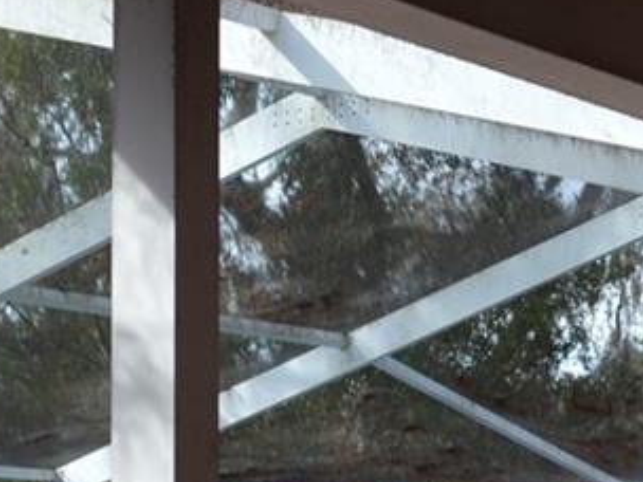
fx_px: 2823
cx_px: 70
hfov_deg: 12.9
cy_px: 693
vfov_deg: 9.5
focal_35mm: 152
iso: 100
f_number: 5.6
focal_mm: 20
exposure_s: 1/125
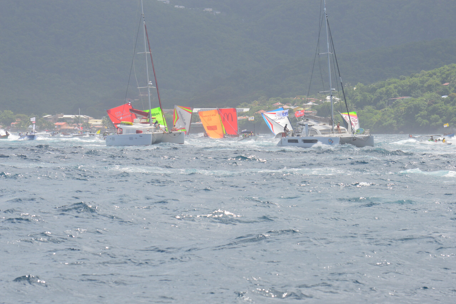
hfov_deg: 10.5
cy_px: 152
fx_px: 2483
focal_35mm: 196
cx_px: 229
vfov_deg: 7.0
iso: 360
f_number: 11
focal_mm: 130
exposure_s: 1/500
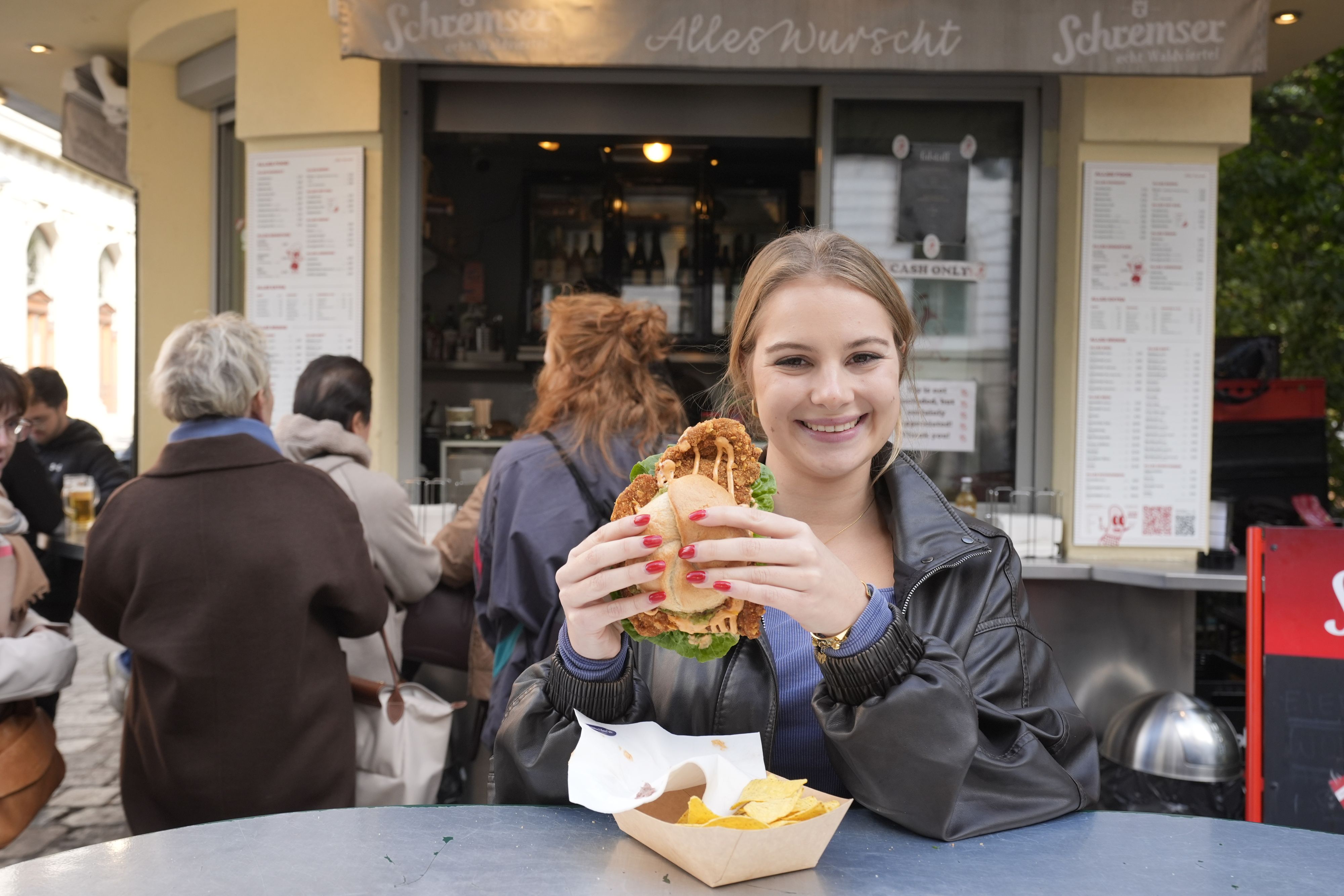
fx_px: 1232
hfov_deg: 57.2
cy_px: 448
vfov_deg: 40.0
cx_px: 672
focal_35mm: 33
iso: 640
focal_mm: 33
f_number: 5.6
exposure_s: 1/320
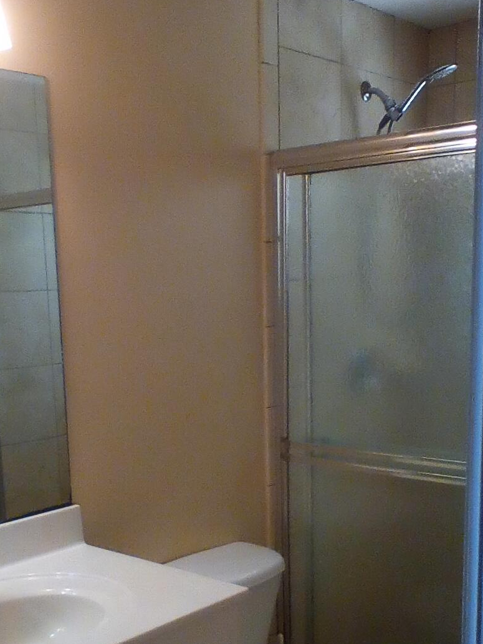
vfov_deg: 38.9
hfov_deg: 30.1
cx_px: 172
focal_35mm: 48
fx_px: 893
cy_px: 463
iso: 213
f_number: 2.4
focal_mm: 2.38
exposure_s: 1/24
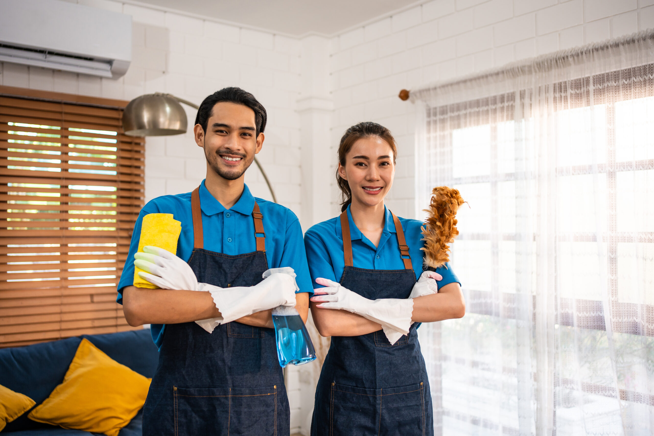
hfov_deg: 54.4
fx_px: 636
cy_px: 218
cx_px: 327
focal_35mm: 35
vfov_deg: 37.9
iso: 320
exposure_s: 1/400
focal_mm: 35
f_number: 2.2
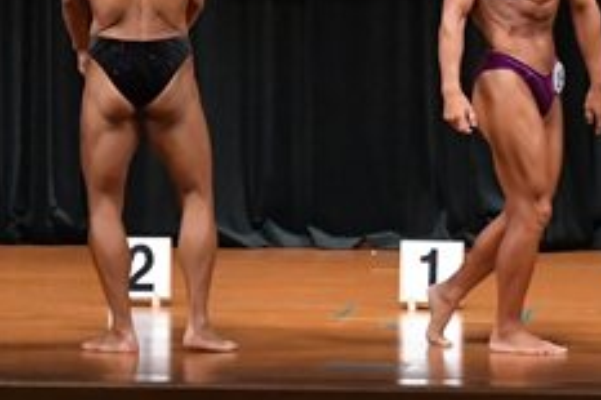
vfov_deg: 3.4
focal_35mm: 409
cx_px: 148
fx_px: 6823
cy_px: 129
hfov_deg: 5.0
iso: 6400
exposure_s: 1/400
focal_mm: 82
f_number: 5.6
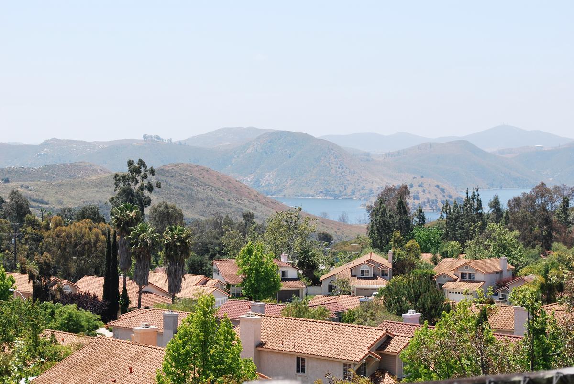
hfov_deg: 24.6
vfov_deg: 16.6
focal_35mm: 82
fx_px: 1317
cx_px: 287
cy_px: 192
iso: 200
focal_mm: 55
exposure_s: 1/250
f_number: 10
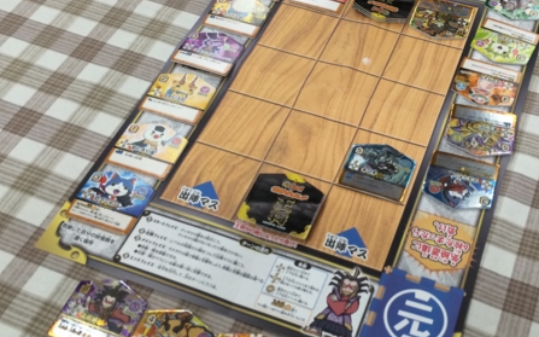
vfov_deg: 29.2
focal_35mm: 44
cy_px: 168
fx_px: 646
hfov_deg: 44.9
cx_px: 340
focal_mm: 4.15
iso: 40
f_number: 2.2
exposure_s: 1/30
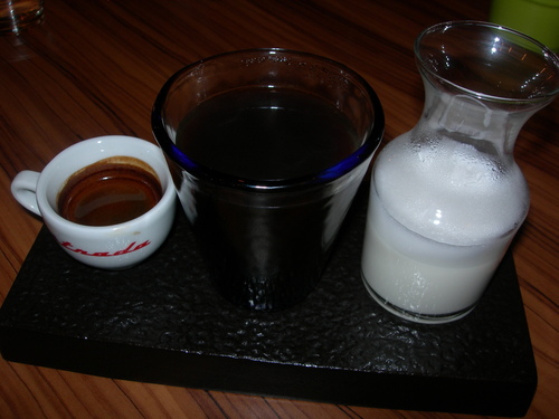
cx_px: 280
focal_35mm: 38
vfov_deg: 37.7
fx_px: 614
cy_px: 210
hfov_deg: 49.0
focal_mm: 7.8
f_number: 4.8
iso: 50
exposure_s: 1/60.1
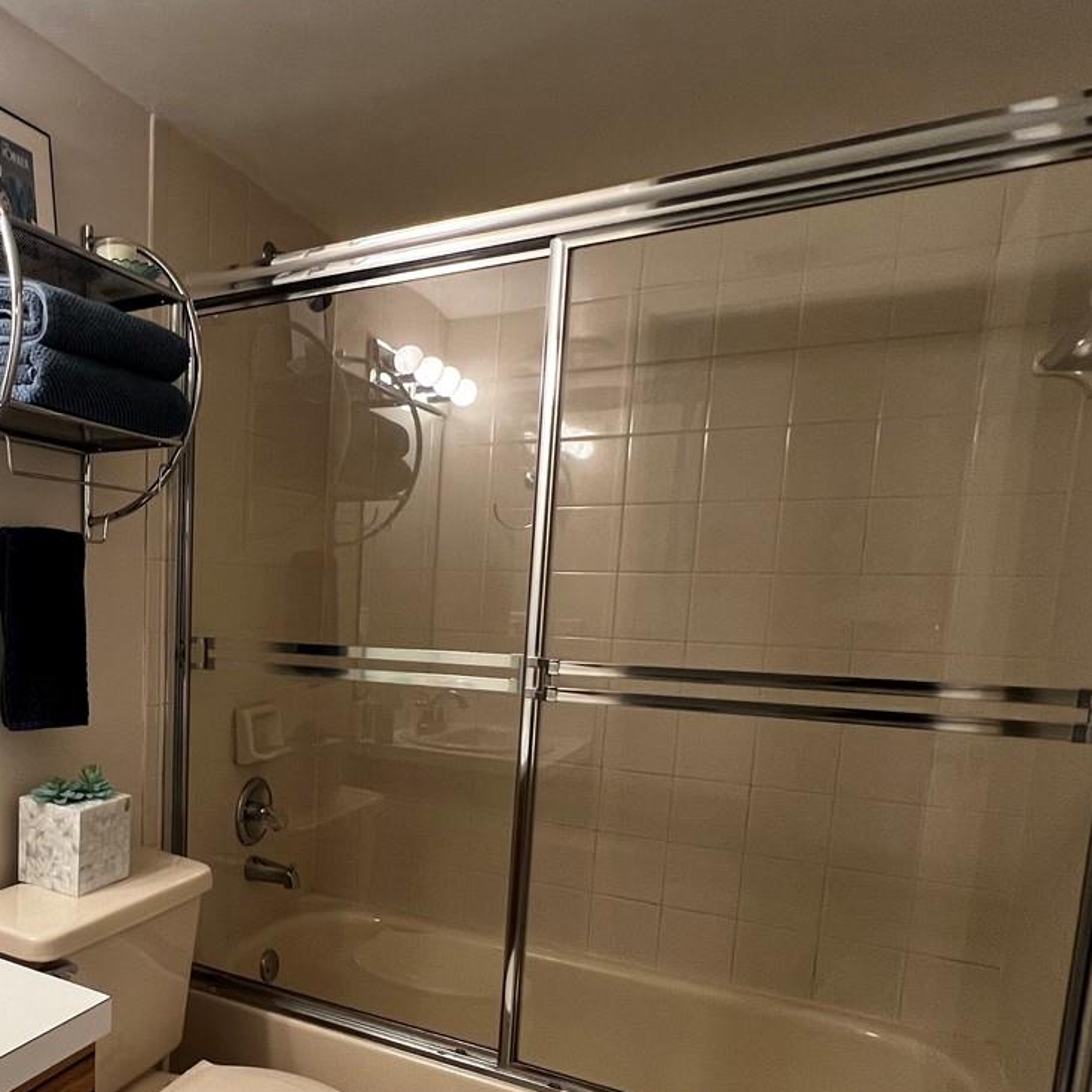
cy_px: 722
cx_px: 192
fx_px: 892
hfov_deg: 57.4
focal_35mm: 25
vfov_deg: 61.5
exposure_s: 1/120
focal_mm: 1.57
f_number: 1.8
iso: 200
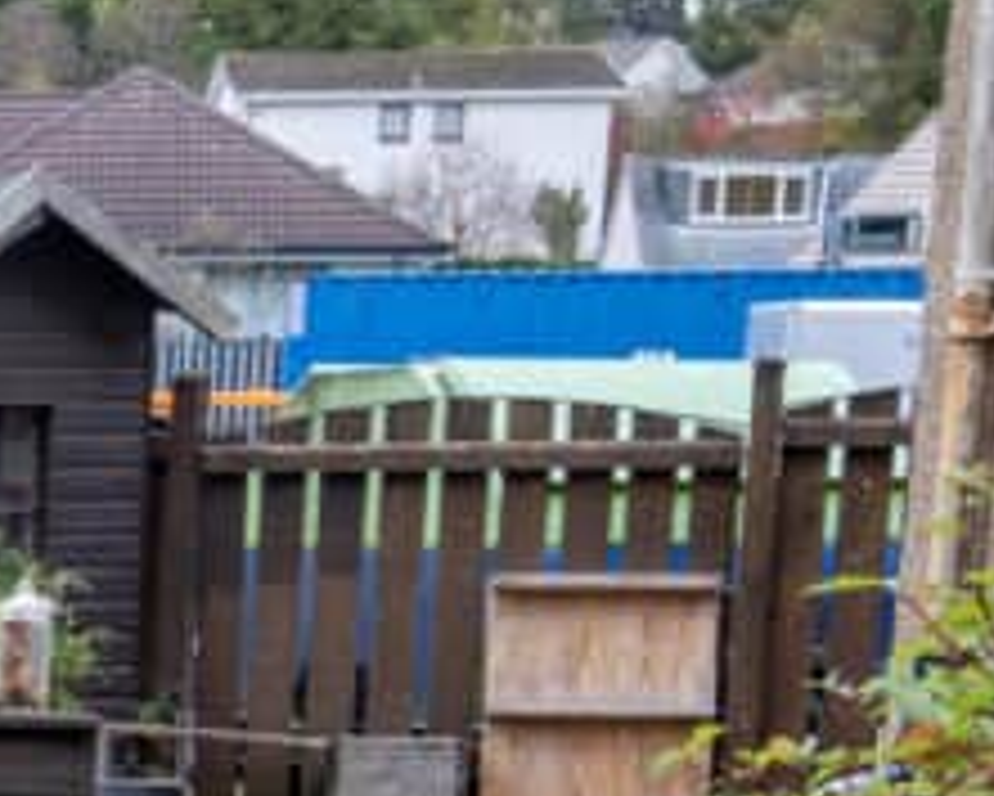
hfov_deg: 12.9
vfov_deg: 11.9
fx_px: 3708
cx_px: -1120
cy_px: 1077
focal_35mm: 126
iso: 125
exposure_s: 1/3
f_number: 10
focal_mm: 19.1
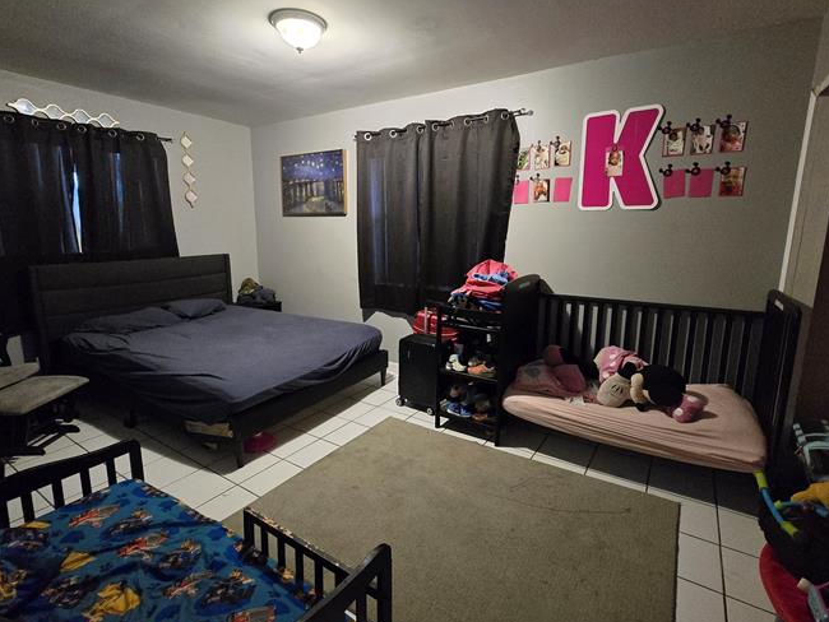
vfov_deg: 78.1
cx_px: 406
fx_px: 383
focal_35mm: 16
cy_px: 308
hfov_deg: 94.5
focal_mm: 2.2
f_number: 2.2
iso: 1600
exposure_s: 1/60
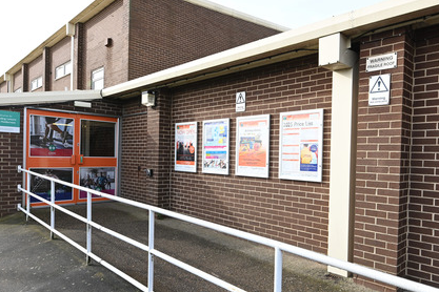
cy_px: 163
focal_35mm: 26
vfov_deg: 49.5
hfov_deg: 69.3
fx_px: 317
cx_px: 236
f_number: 11
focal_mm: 19
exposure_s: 1/160
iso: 500
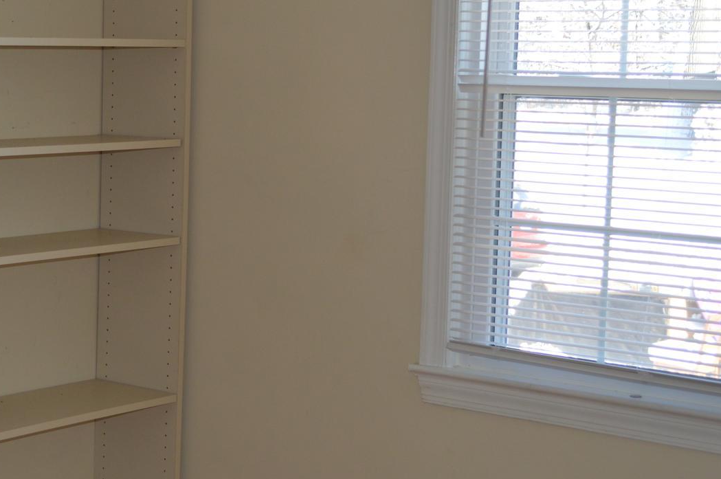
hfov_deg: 24.4
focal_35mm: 82
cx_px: 134
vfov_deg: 16.6
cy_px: 237
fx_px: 1640
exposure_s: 1/125
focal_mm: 28
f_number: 4.5
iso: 280
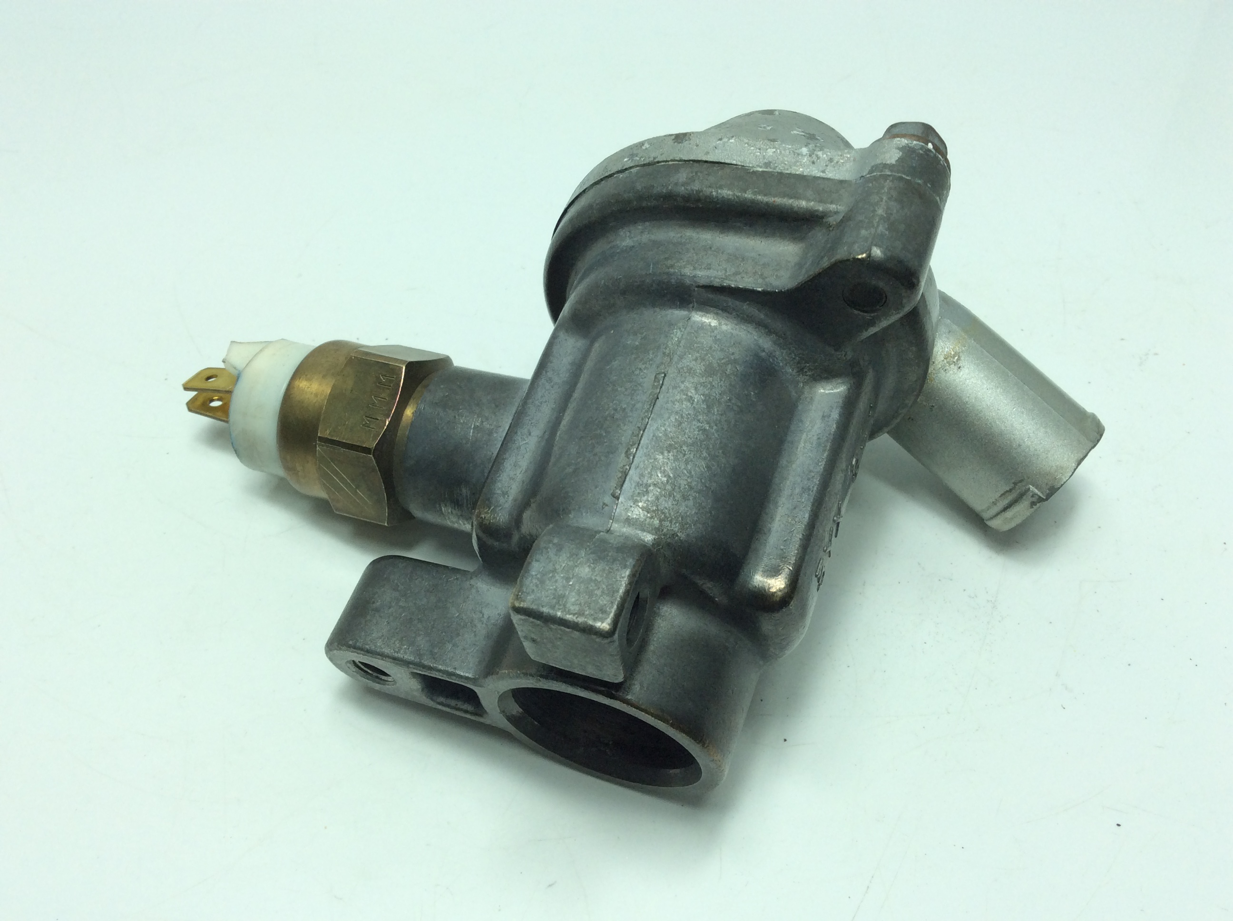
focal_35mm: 32
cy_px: 460
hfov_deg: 56.9
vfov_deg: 44.1
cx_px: 616
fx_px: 1138
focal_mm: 3.3
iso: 32
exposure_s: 1/417
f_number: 2.4
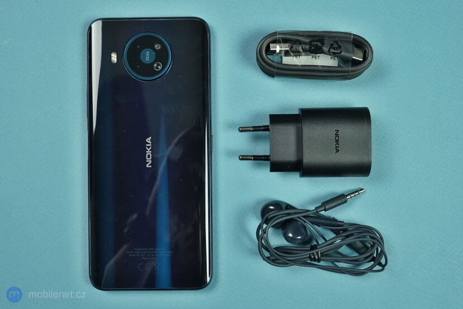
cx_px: 232
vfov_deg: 35.1
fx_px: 489
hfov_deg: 50.7
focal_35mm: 38
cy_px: 154
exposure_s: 1/200
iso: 3200
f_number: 8
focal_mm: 38
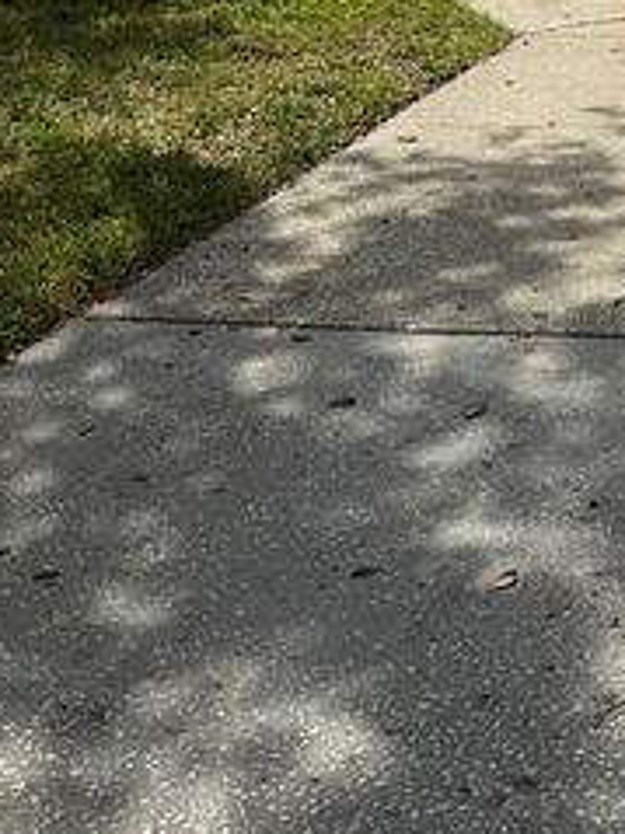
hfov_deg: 19.8
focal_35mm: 67
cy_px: -239
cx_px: 852
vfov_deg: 25.2
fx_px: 1614
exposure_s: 1/7353
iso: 80
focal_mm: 6.76
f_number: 1.78
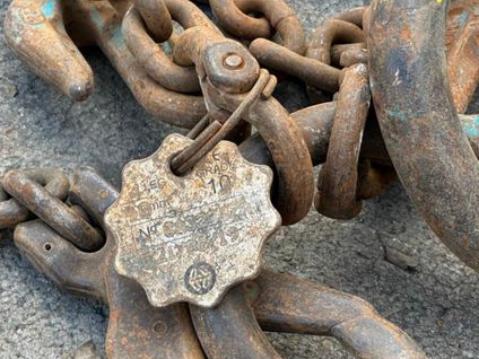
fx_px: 1508
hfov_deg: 18.0
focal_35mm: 109
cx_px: 185
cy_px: 212
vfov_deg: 13.6
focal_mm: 9
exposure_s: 1/99
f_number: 2.8
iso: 40
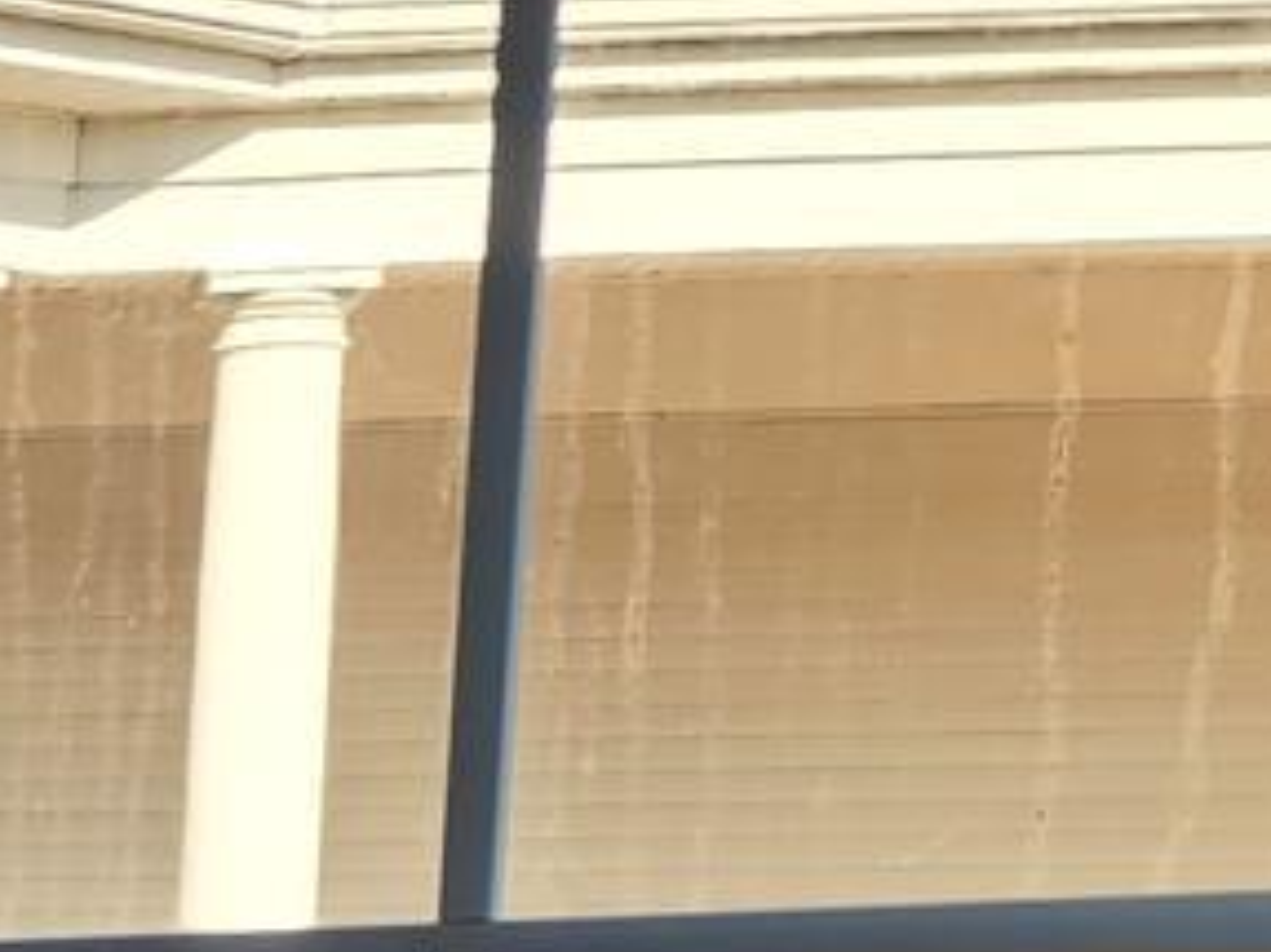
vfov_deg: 8.6
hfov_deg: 9.5
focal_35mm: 164
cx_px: -2529
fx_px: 6019
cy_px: 1838
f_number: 1.8
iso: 50
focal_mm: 6.4
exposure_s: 1/180
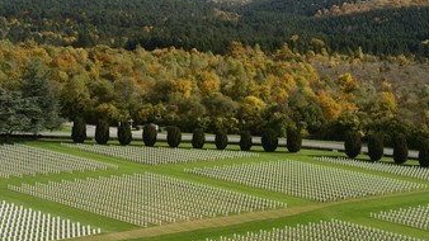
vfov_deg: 13.3
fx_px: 1035
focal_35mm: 91
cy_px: 86
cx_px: 263
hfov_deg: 23.4
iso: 200
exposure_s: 1/250
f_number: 11
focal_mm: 70
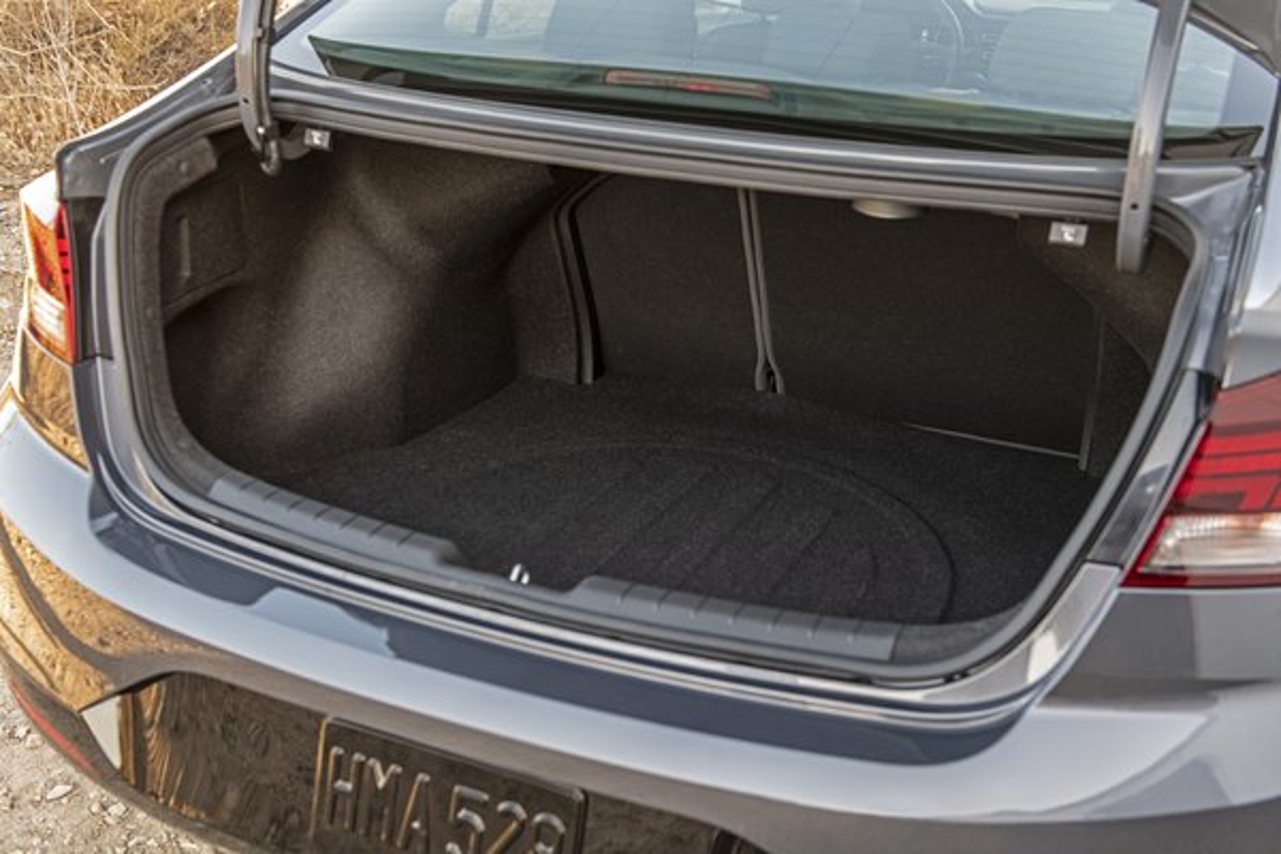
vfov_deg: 31.9
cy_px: 427
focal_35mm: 42
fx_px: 1494
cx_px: 640
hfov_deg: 46.4
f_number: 4.5
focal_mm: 42
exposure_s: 1/40
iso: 200
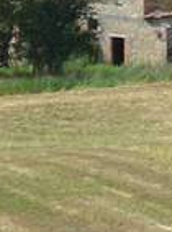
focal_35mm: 444
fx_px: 2955
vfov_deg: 4.5
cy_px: -97
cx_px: 301
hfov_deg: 3.3
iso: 80
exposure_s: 1/640
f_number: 3.3
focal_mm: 12.8
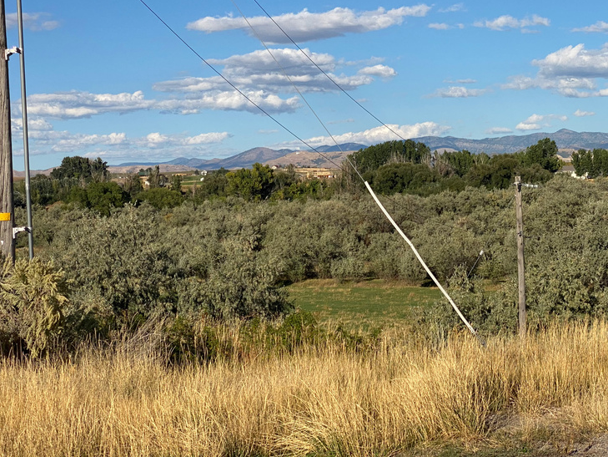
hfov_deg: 26.5
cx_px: 408
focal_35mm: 73
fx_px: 1282
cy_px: 144
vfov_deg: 20.1
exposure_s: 1/2083
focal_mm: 6
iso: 20
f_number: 2
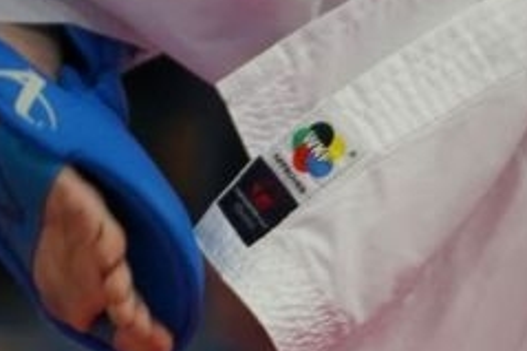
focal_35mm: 1464
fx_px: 21416
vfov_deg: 0.9
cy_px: 20
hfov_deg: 1.4
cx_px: 73
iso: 1250
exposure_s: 1/1000
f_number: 2.8
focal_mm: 194
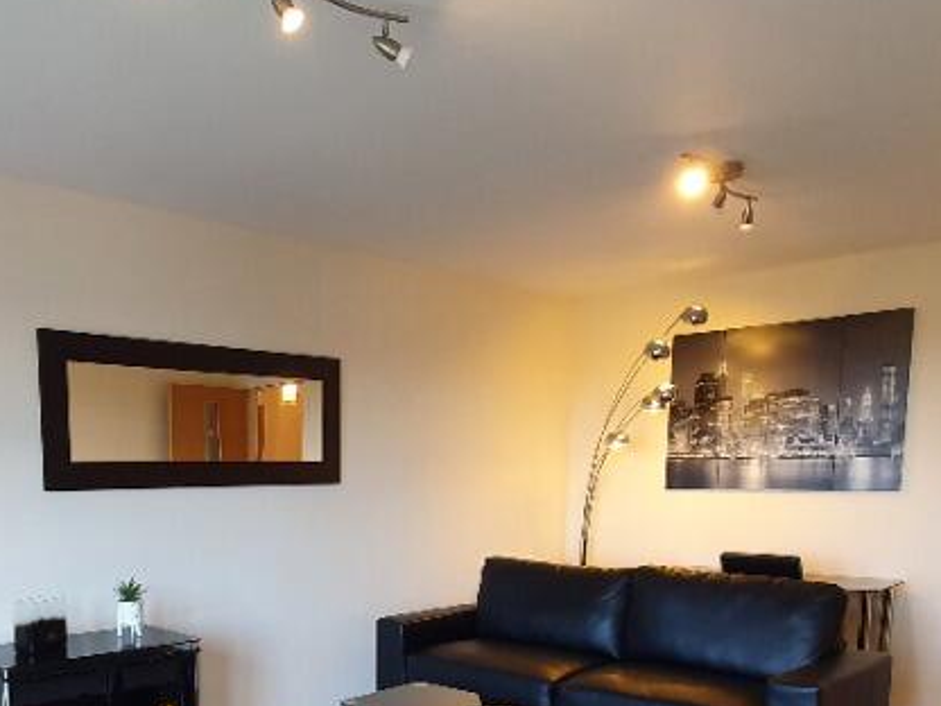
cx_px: 276
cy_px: 584
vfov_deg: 41.9
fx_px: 870
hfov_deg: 55.0
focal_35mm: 32
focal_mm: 1.8
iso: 125
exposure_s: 1/50
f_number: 2.2
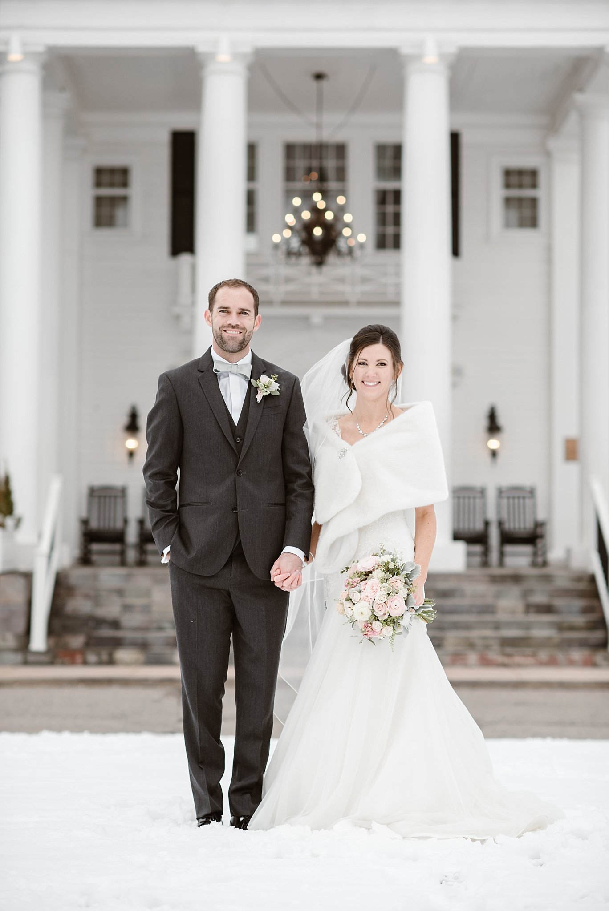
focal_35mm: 85
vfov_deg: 23.9
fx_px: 2154
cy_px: 456
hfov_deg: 16.1
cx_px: 304
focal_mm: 85
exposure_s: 1/1000
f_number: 2.5
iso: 250
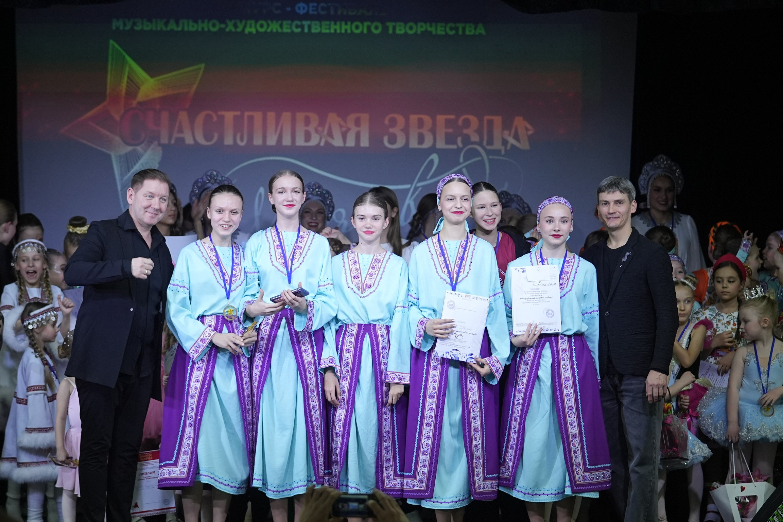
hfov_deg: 12.8
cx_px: 380
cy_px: 284
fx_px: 3480
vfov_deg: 8.6
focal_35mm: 160
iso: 1250
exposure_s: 1/400
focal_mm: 96
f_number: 2.8
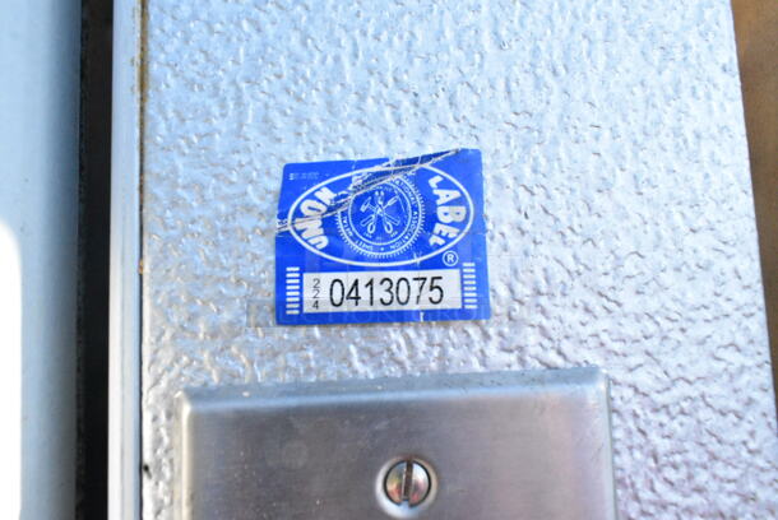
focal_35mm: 27
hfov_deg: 67.3
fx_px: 584
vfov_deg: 48.0
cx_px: 389
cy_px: 260
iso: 6400
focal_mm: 18
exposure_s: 1/1000
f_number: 16
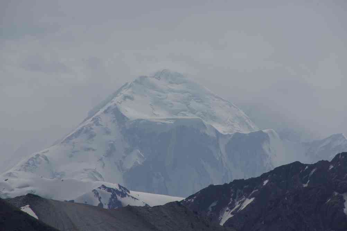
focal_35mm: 375
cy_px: 116
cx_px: 174
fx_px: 3611
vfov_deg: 3.7
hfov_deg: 5.5
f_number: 13
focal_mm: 250
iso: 100
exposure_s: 1/350
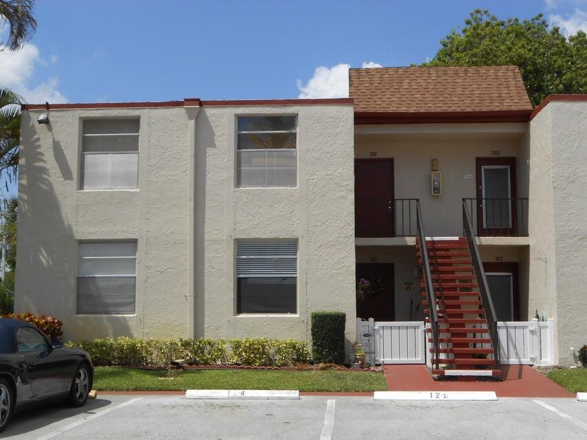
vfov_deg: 29.7
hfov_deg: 38.9
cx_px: 294
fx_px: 831
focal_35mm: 49
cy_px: 220
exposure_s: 1/800
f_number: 4.8
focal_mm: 8.8
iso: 80
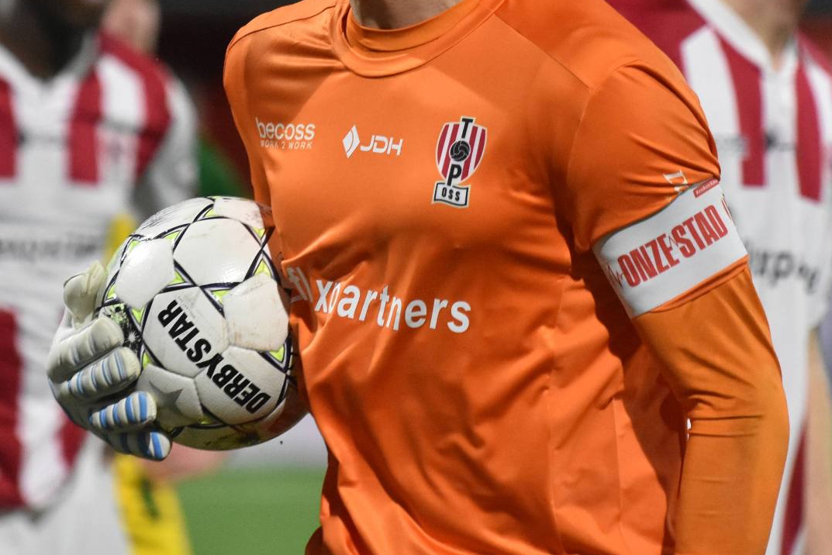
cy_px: 90
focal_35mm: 483
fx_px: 11165
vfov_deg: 2.8
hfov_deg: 4.3
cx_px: 334
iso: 2000
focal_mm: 180
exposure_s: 1/640
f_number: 2.8
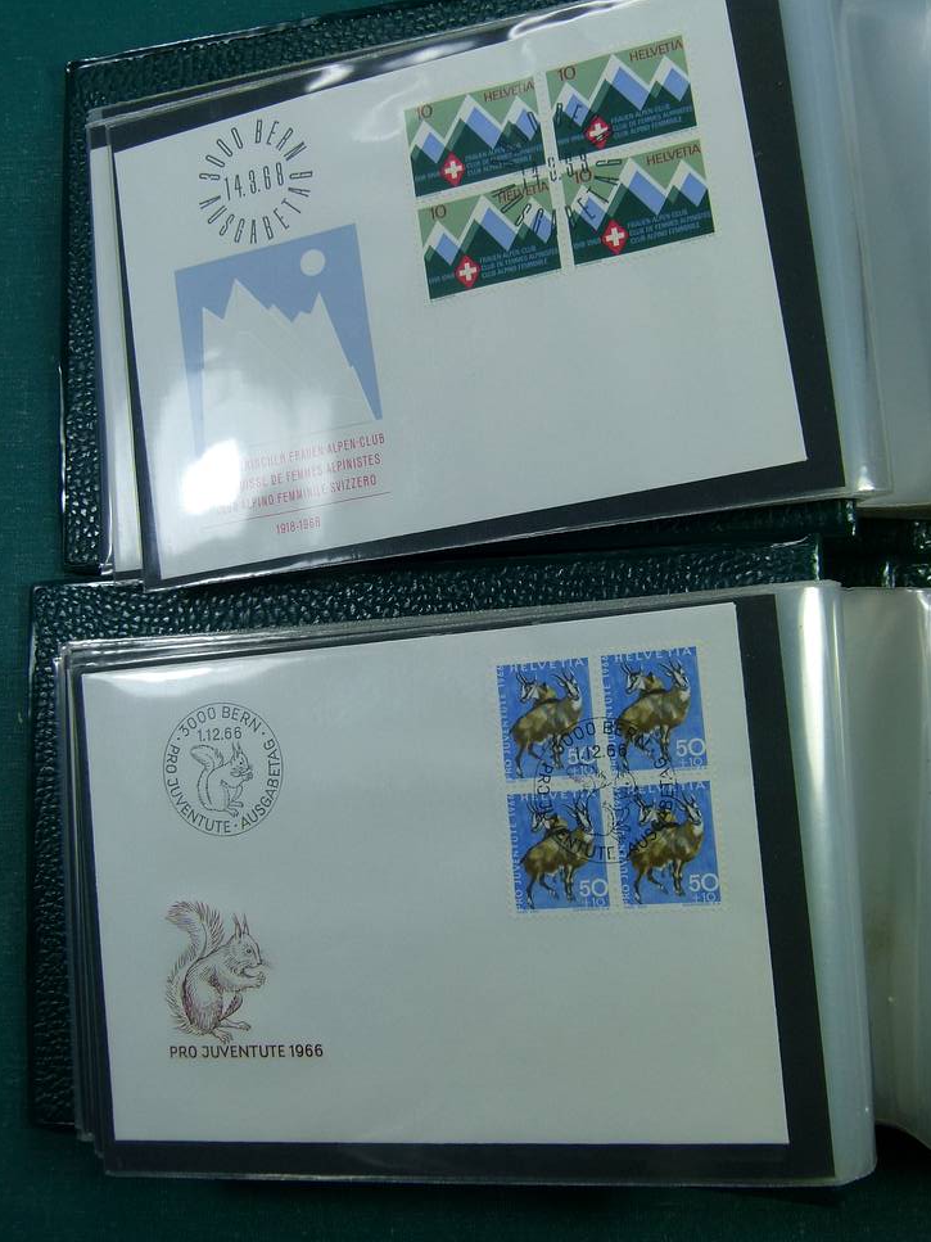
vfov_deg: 51.3
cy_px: 595
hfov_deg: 39.6
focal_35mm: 36
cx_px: 485
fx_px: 1291
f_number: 3.6
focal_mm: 6.1
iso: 100
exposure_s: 1/125
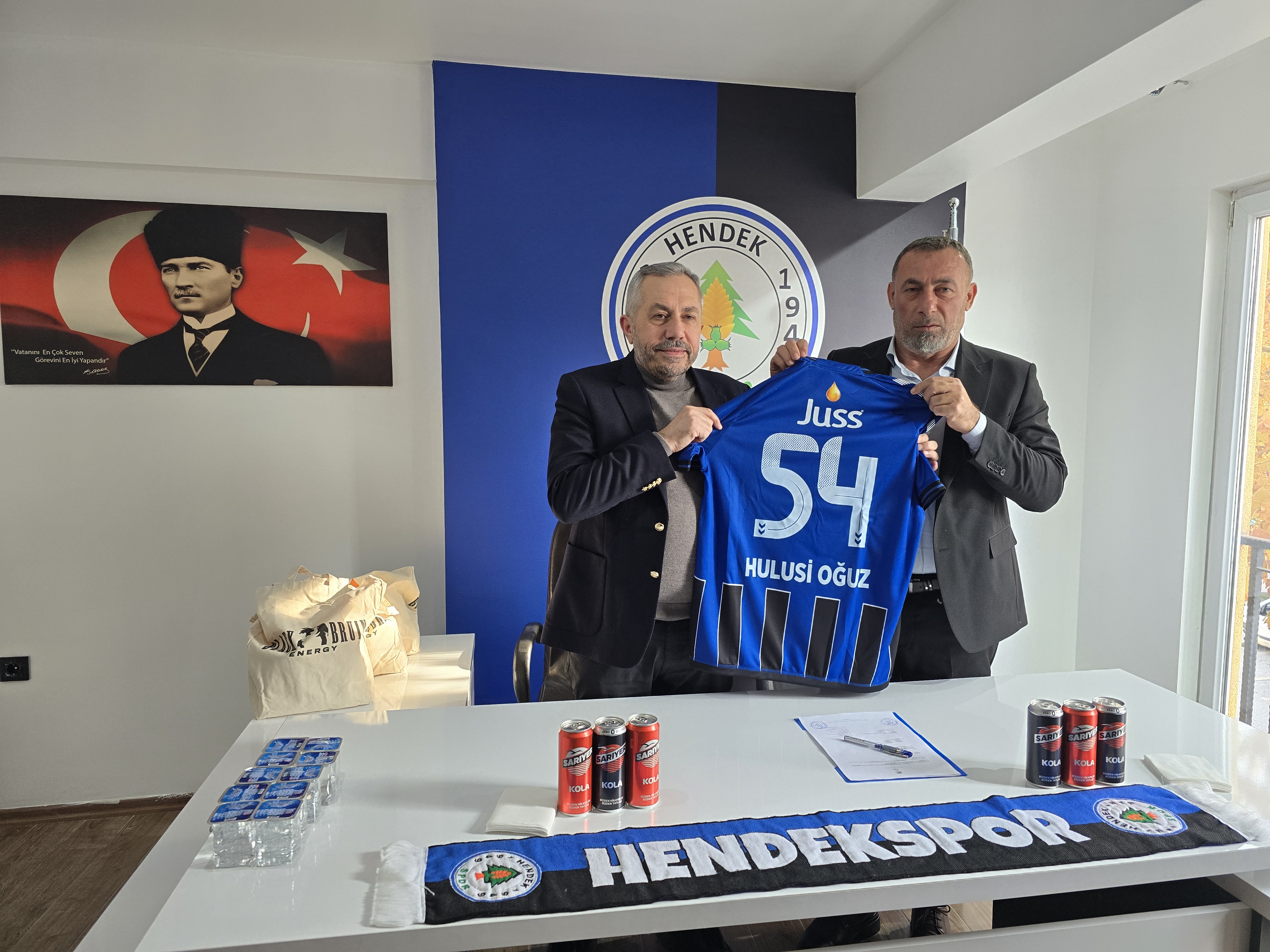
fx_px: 844
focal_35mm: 23
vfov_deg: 58.9
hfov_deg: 73.9
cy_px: 476
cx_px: 635
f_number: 1.7
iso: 160
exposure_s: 1/180
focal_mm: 6.3
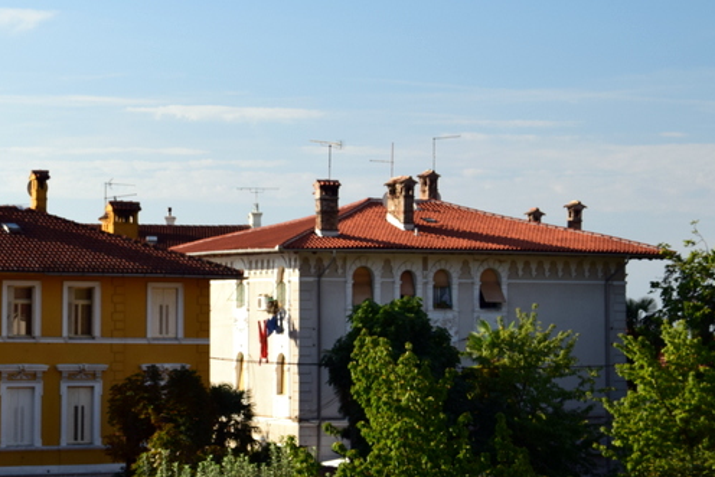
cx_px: 206
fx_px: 2404
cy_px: 245
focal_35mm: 121
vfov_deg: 11.3
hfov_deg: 16.9
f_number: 10
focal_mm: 50
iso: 400
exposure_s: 1/200
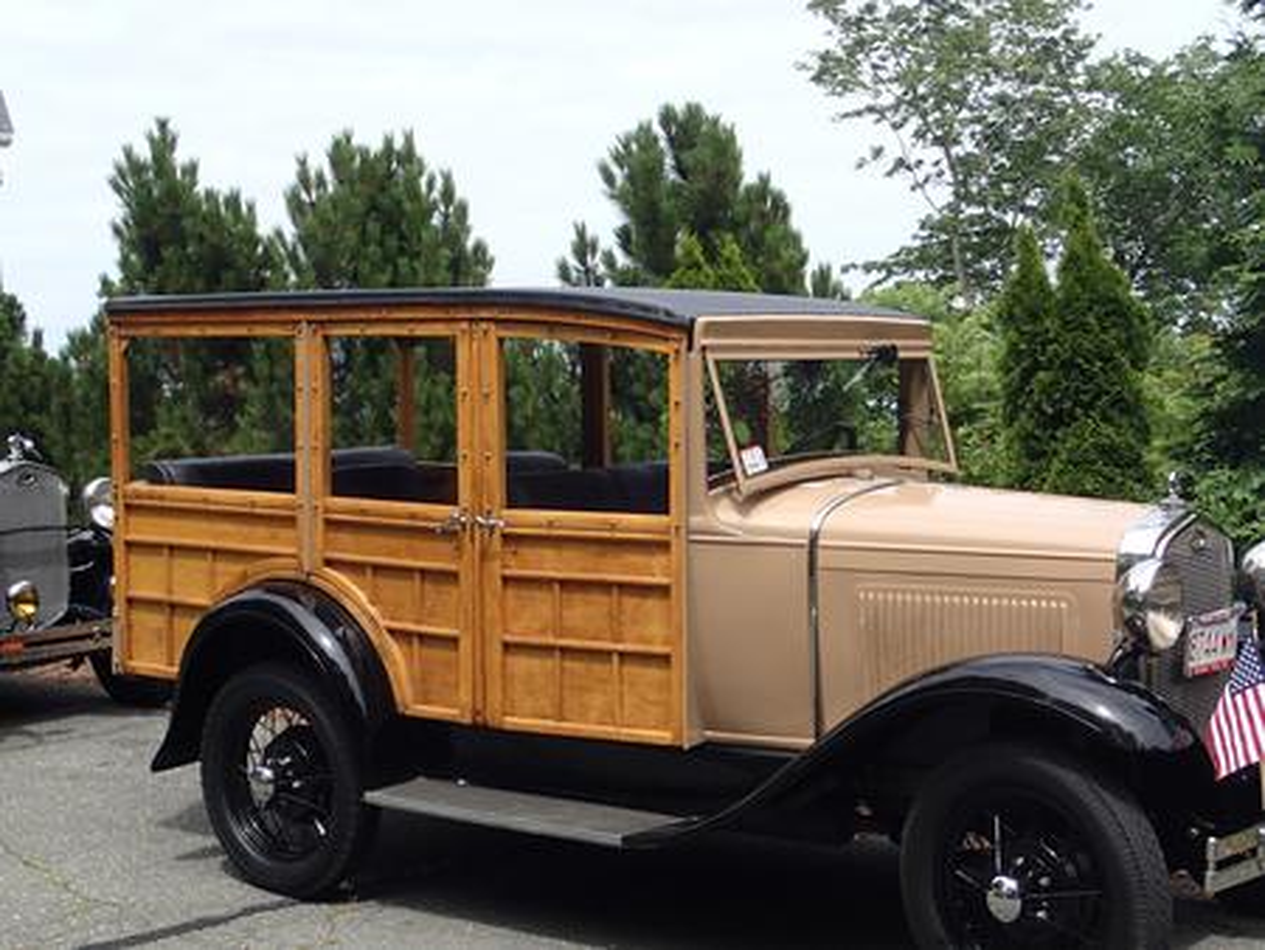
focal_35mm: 49
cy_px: 475
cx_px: 632
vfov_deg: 29.7
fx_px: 1792
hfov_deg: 38.9
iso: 100
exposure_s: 1/500
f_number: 4.5
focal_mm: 9
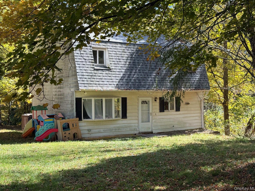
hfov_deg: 38.9
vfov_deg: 29.7
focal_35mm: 49
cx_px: 130
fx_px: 361
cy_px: 94
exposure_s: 1/587
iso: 64
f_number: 1.78
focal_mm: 6.76
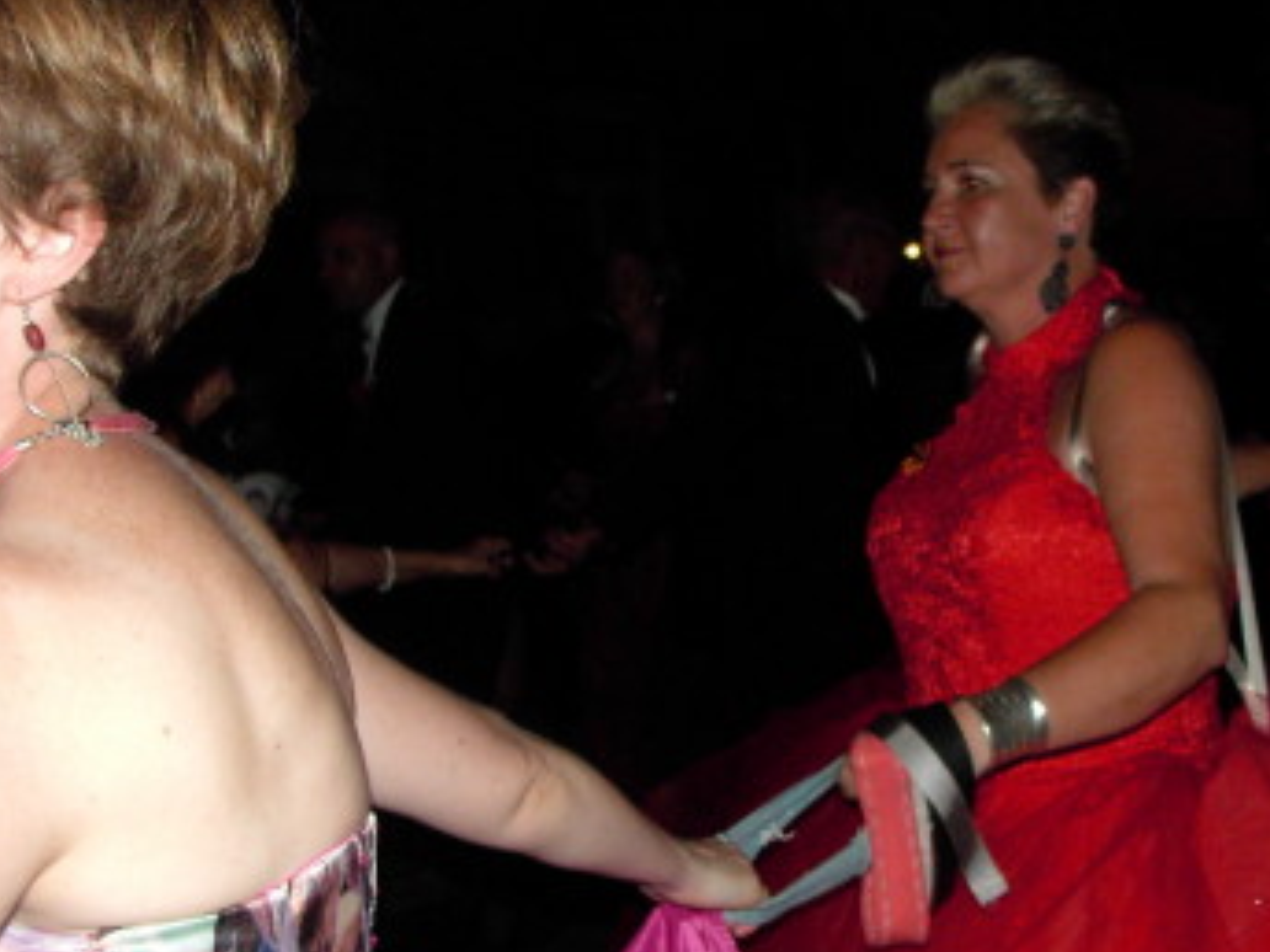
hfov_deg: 31.9
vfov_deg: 24.4
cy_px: 528
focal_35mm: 60
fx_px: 2201
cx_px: 842
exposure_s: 1/51
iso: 200
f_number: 2.8
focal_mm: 6.6
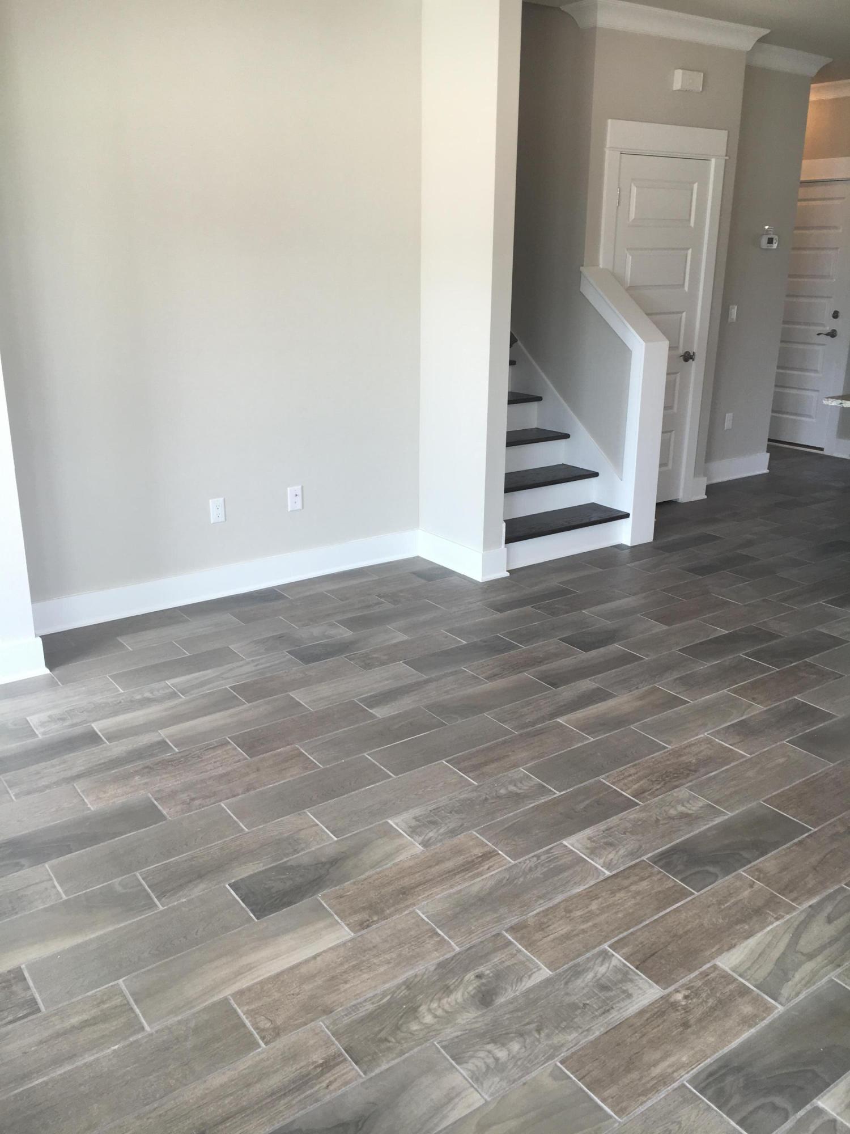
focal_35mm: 29
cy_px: 567
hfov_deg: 48.2
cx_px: 425
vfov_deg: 61.7
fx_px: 949
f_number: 2.2
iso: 32
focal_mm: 4.15
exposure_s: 1/60
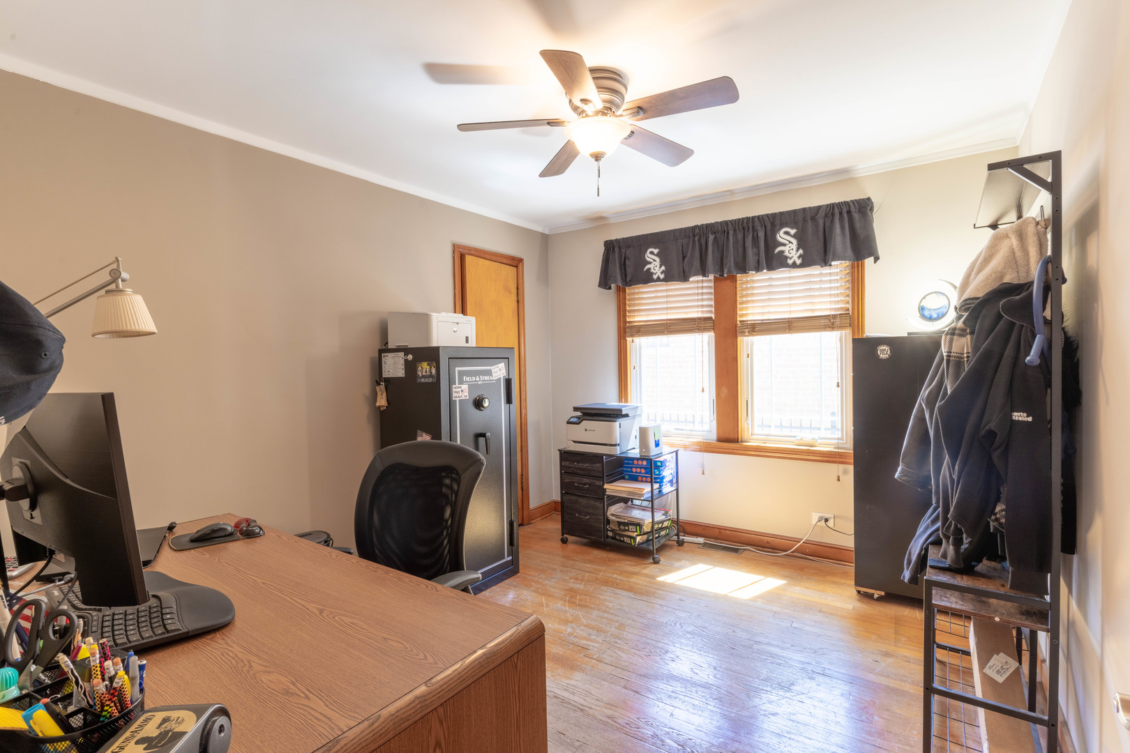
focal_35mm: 17
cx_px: 565
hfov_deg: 93.3
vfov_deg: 70.4
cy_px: 376
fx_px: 534
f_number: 13
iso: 160
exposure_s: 1/6
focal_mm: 17
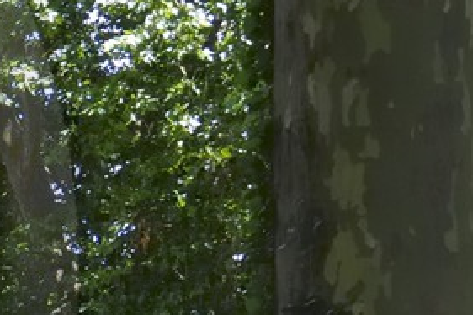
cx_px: -614
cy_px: 275
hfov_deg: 9.1
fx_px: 2692
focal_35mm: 205
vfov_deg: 6.7
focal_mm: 24
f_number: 4.2
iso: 100
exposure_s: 1/125
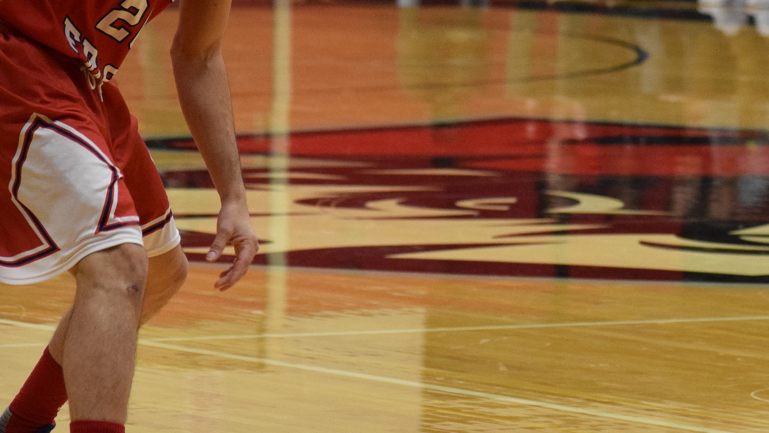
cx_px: 593
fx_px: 6810
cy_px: 91
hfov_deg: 6.5
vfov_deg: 3.6
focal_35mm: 334
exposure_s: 1/500
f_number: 4.5
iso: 2200
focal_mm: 102
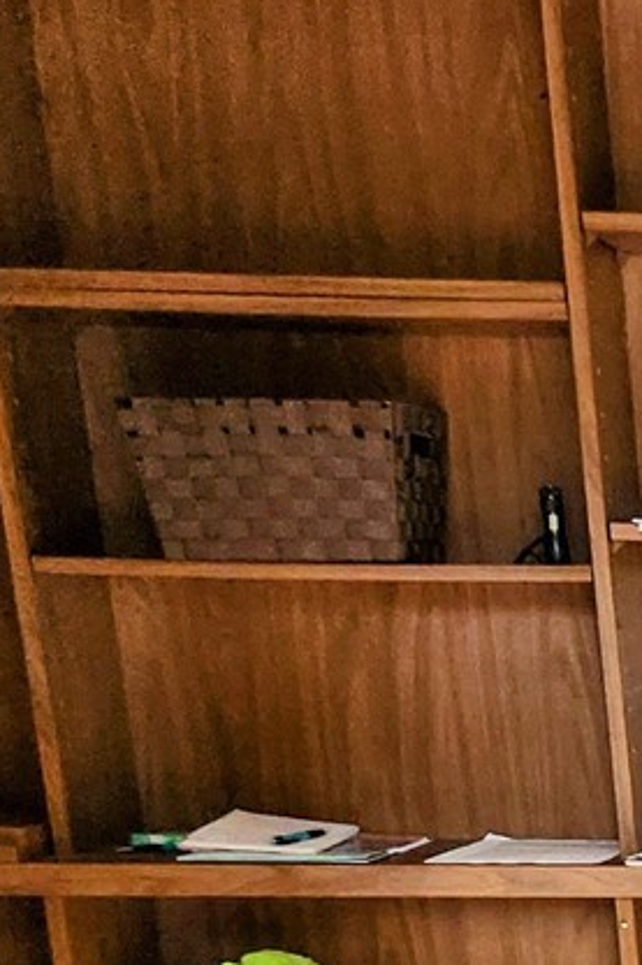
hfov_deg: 12.6
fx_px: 2463
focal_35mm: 92
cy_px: 1306
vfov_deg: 20.0
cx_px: 1386
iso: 200
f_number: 1.8
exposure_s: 1/120
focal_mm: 5.4
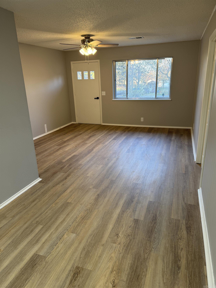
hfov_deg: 56.8
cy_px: 144
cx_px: 108
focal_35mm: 24
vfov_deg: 71.6
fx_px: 200
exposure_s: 1/60
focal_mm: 6.76
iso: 100
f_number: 1.78
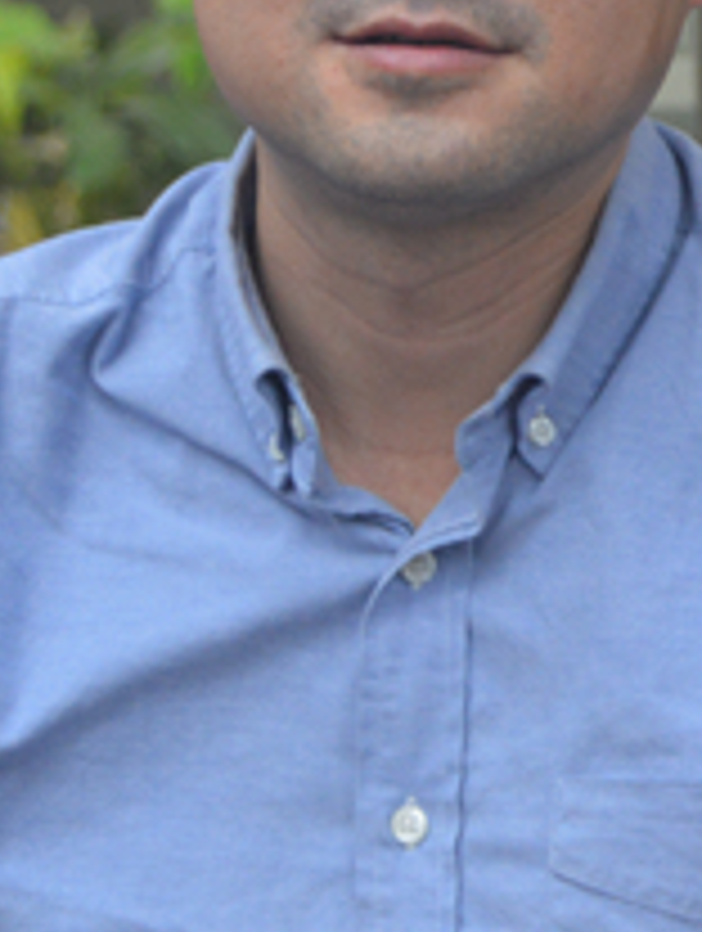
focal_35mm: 289
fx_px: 7790
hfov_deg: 5.2
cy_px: 396
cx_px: 454
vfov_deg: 6.8
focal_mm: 52
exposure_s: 1/20
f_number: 4.8
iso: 400
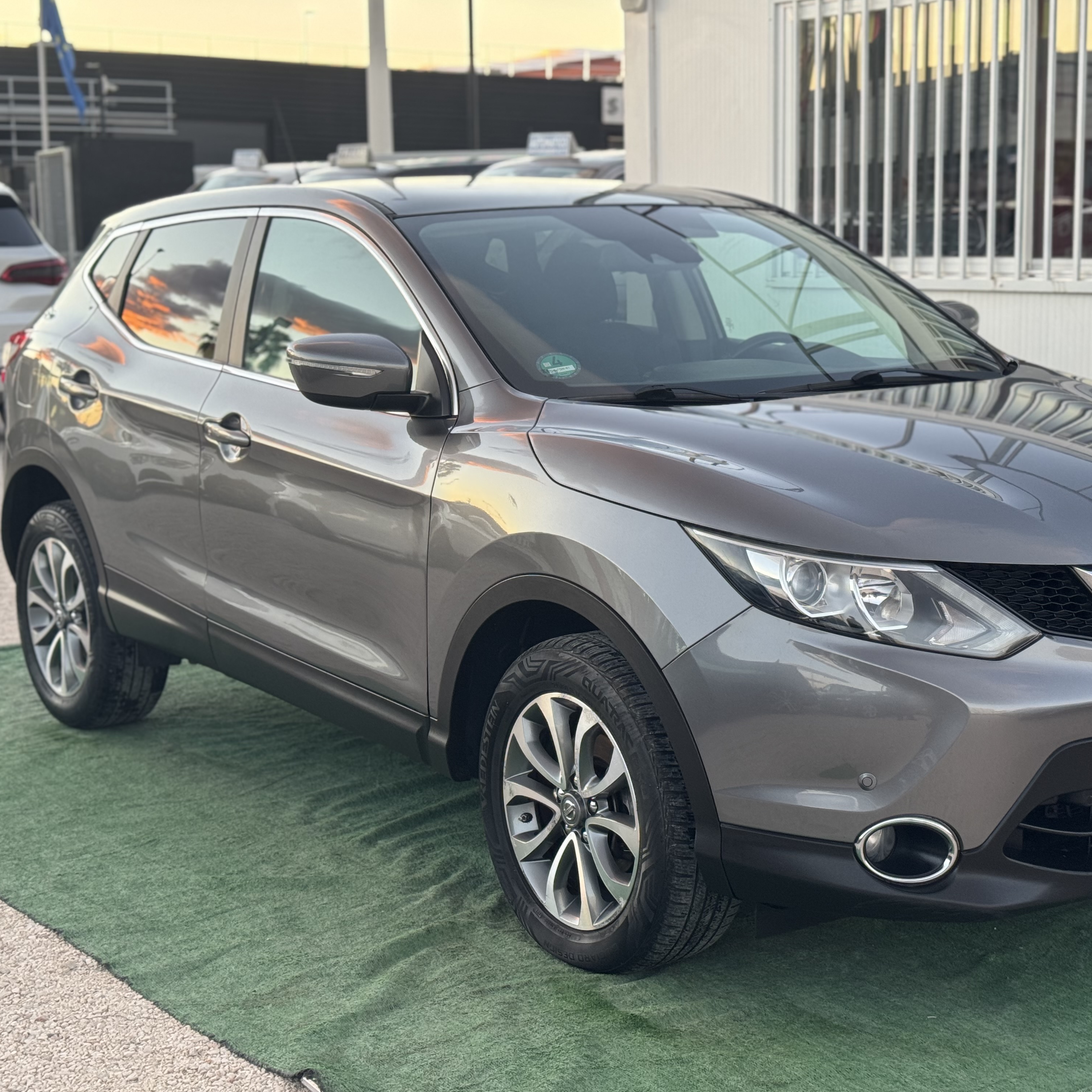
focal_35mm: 57
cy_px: 547
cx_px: 692
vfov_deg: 30.0
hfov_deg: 29.9
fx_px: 2034
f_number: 1.78
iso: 100
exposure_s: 1/91
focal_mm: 6.76
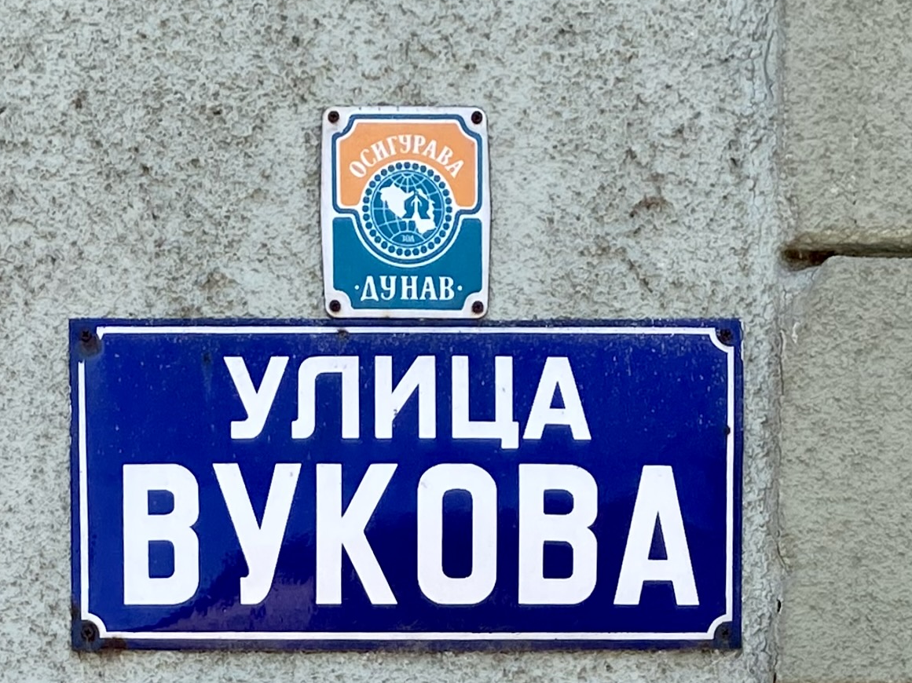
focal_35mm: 42
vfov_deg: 34.1
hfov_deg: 44.7
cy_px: 440
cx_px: 403
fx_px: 1106
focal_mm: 4.25
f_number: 1.8
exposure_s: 1/742
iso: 32
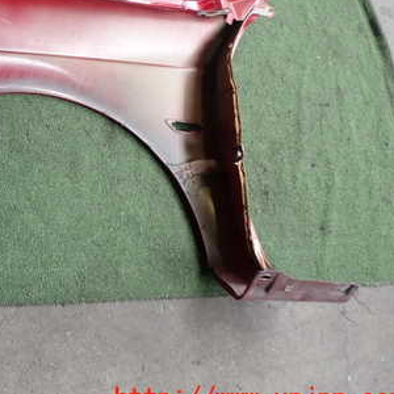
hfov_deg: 30.3
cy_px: 121
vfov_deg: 31.9
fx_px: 682
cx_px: 17
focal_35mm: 53
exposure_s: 1/125
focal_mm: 5.4
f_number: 2.3
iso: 160
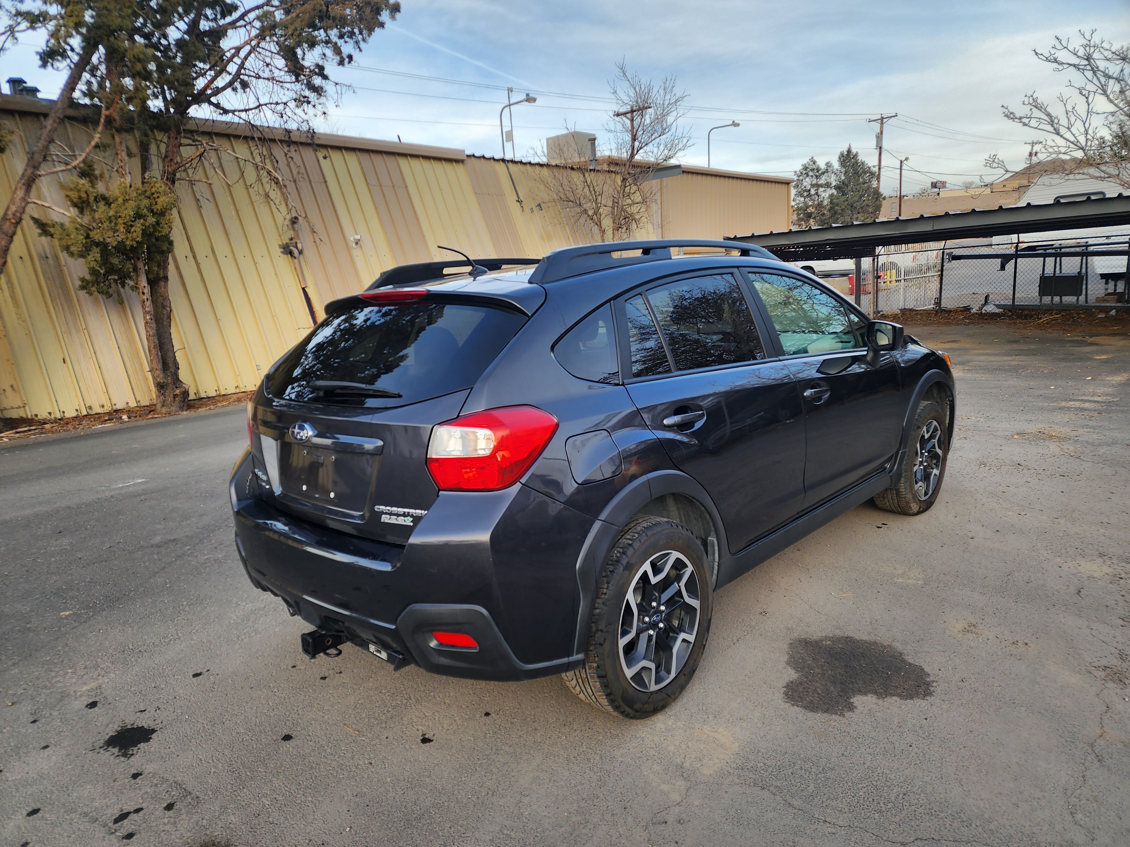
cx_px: 565
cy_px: 424
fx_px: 751
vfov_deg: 58.9
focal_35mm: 23
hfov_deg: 73.9
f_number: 1.8
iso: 32
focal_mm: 6.4
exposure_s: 1/180
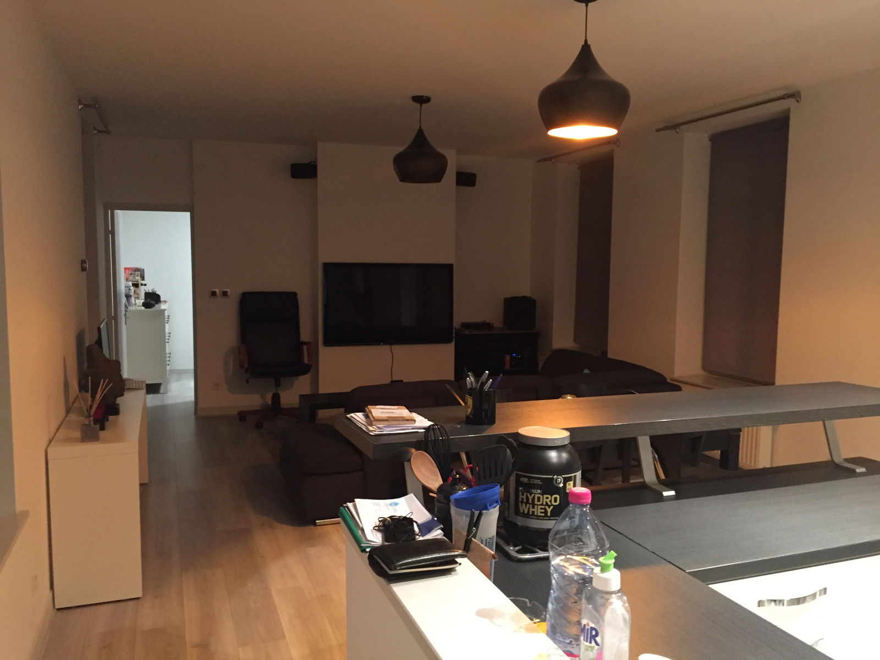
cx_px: 440
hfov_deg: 61.7
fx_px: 737
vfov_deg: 48.2
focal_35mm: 29
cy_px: 330
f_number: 2.2
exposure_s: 1/17
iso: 500
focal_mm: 4.15
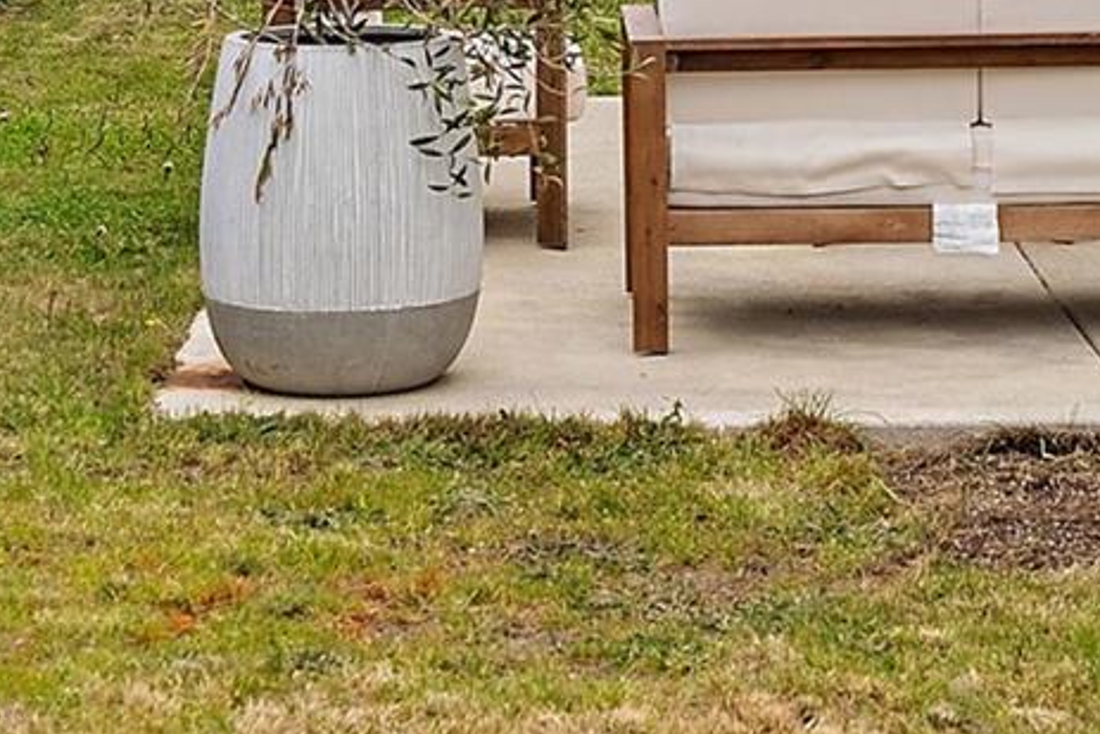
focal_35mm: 121
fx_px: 3698
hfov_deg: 16.9
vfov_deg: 10.9
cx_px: 656
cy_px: -371
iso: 320
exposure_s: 1/100
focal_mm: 35
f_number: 7.1
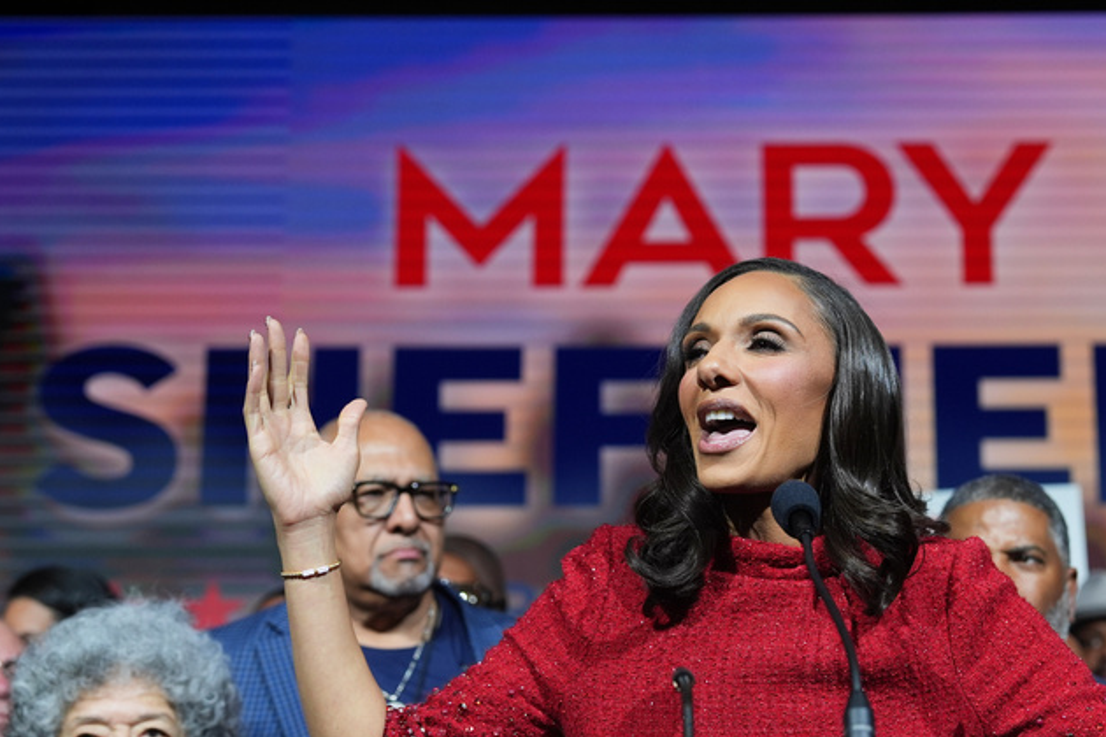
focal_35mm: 78
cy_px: 515
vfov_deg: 17.4
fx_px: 2396
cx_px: 706
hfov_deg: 25.9
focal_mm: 48
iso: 800
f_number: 2.8
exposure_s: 1/1000
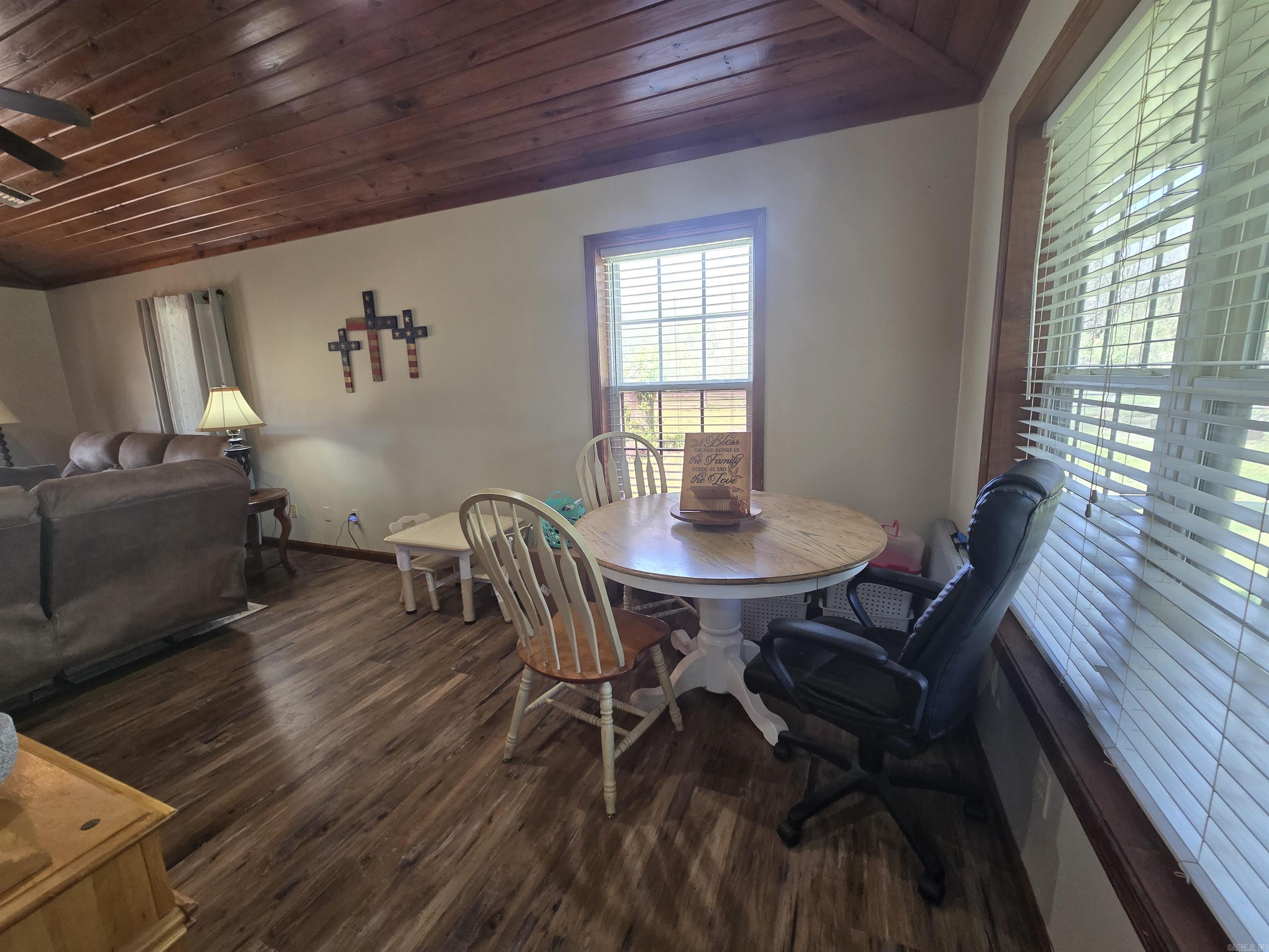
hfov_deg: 106.2
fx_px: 477
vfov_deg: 89.9
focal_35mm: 13
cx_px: 634
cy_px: 476
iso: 160
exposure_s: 1/60
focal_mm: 2.2
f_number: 2.2
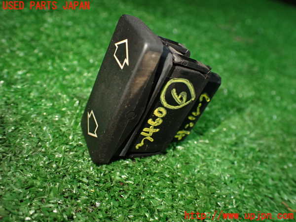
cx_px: 148
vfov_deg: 46.8
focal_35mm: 30
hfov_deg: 60.0
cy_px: 111
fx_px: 257
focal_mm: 5.4
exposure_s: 1/125
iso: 640
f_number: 2.3
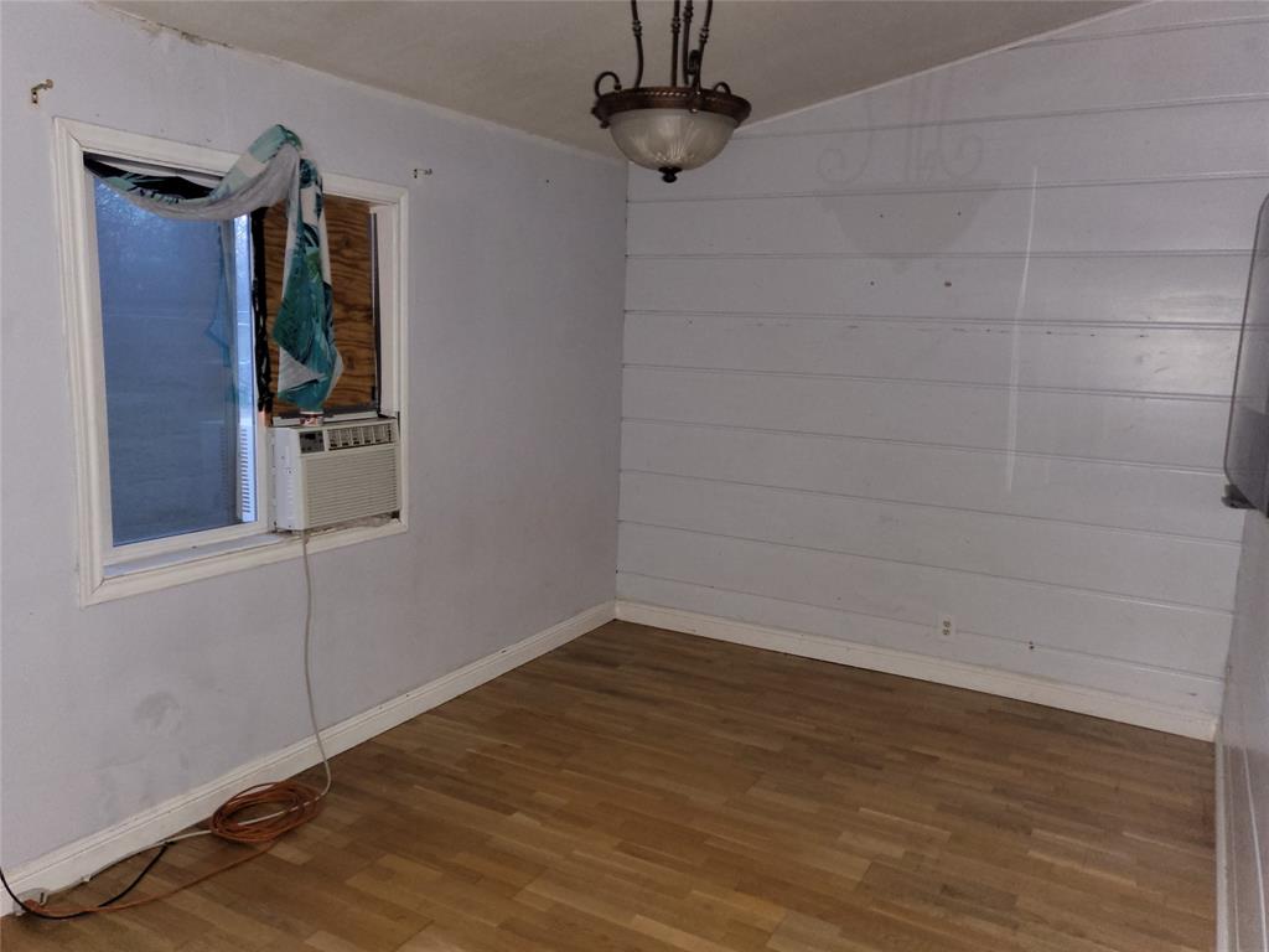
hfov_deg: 67.3
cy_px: 476
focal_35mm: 26
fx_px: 953
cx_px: 634
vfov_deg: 53.1
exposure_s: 1/9.99
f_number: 1.8
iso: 200
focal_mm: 4.25
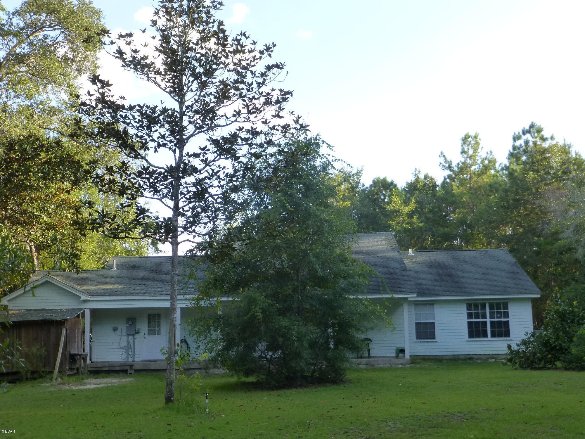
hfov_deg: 42.1
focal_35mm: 45
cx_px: 291
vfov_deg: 32.2
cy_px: 222
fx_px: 761
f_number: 4.1
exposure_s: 1/160
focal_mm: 7.9
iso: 160
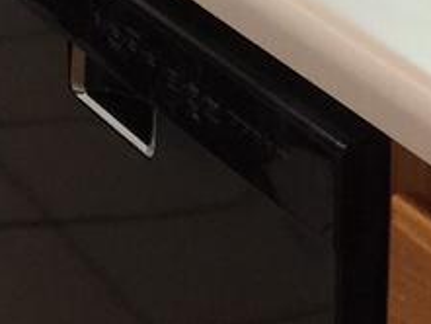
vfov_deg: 6.5
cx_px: -706
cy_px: -535
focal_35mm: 214
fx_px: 2666
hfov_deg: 8.3
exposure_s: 1/30
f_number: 2.2
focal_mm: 4.15
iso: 50
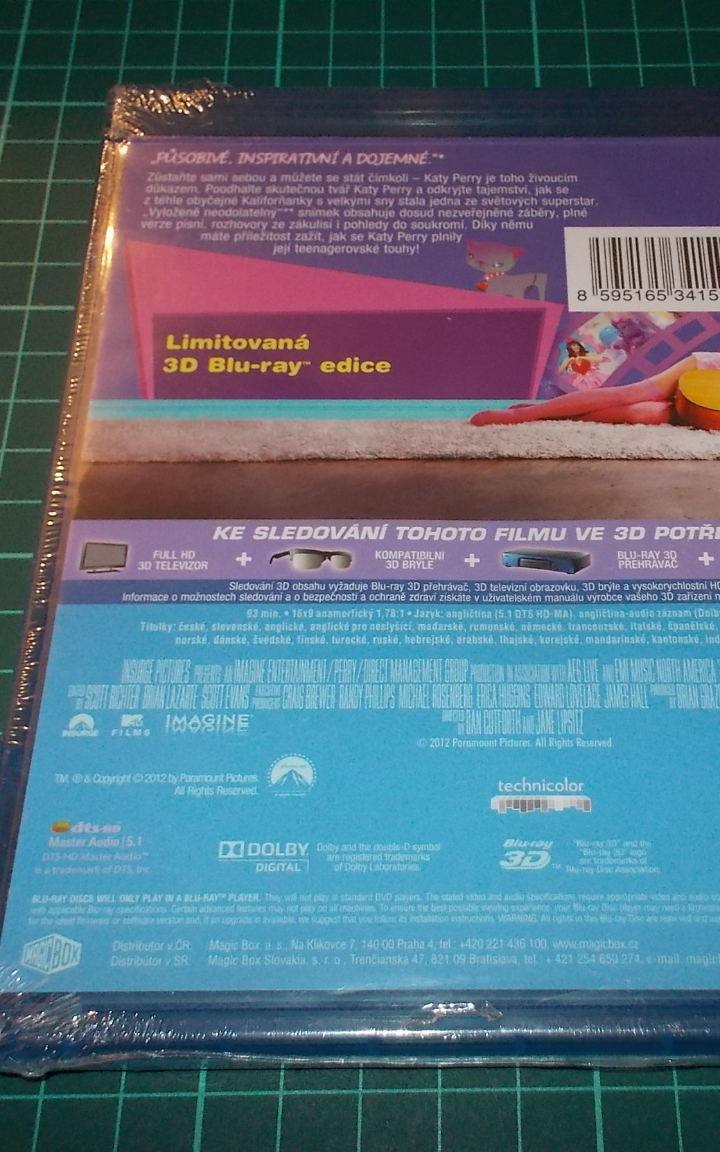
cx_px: 467
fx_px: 1319
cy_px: 580
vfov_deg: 47.2
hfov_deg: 30.4
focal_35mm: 42
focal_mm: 4.1
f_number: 3.3
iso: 200
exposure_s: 1/30
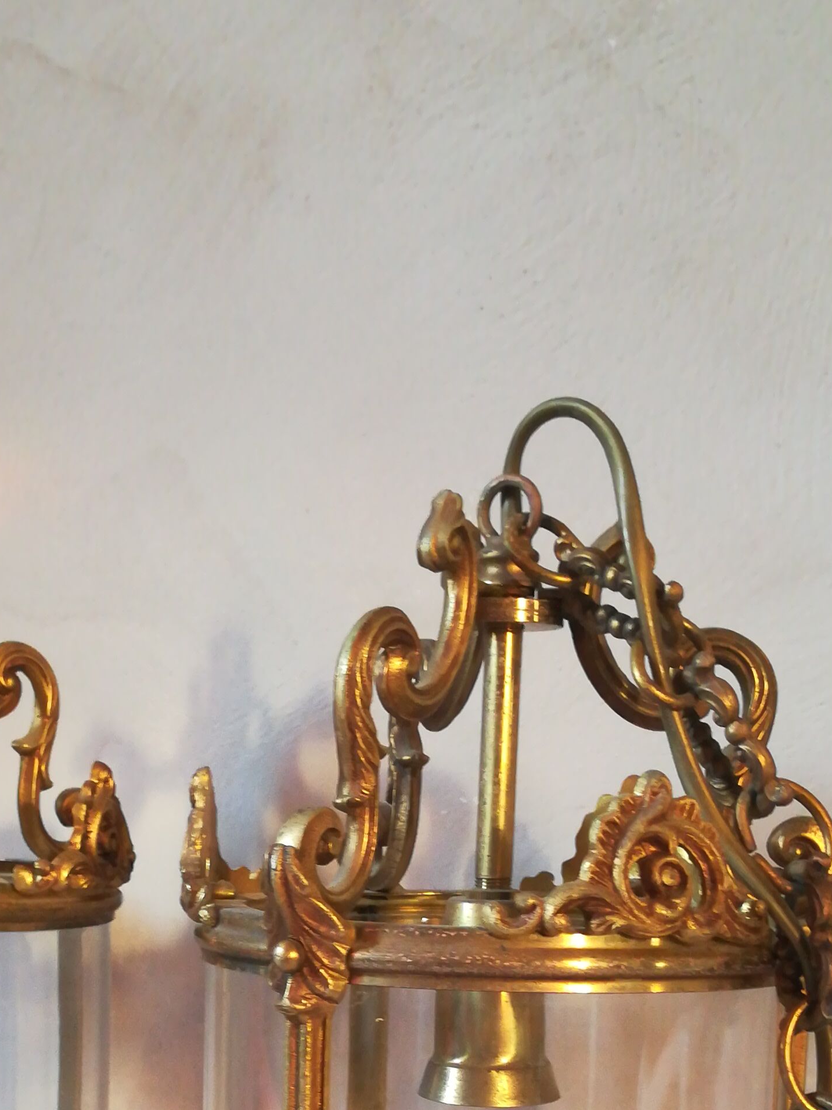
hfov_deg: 27.0
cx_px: 336
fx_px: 1731
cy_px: 1032
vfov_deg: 33.4
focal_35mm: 54
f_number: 2.2
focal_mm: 3.83
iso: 320
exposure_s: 1/24
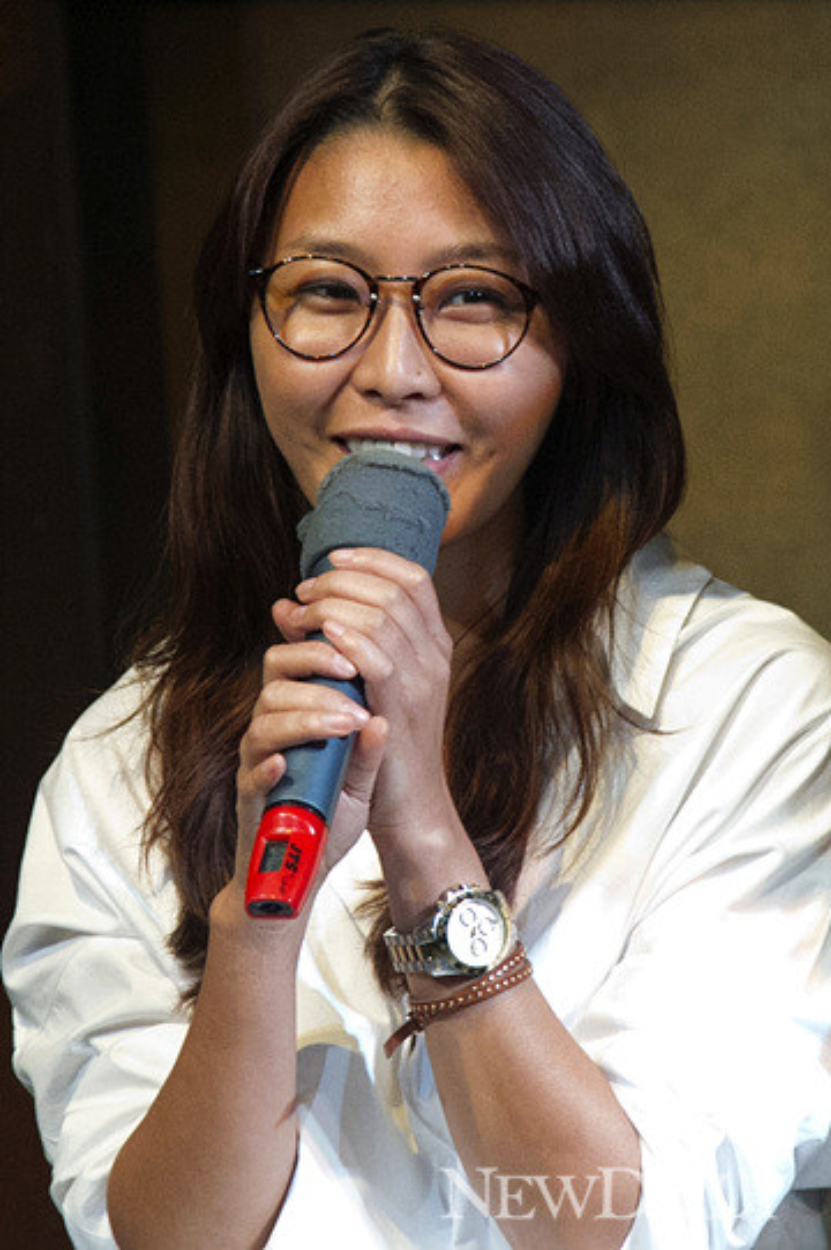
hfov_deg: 11.4
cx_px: 416
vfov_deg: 17.1
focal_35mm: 120
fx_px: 4160
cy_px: 625
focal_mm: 120
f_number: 4
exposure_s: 1/125
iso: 6400
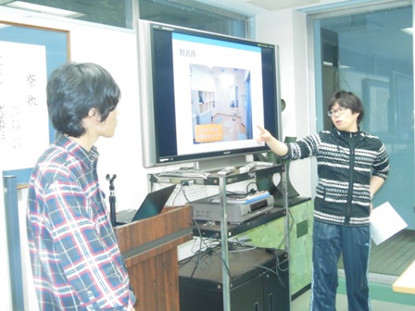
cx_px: 208
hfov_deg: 42.1
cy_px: 156
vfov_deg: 32.2
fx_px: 539
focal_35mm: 45
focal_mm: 8
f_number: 4.4
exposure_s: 1/30
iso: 1250
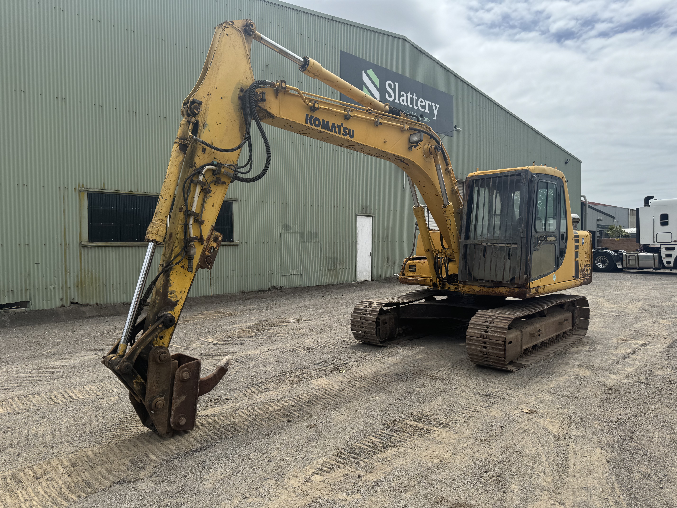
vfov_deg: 56.8
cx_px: 338
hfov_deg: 71.6
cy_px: 254
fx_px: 469
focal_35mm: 24
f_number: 1.78
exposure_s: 1/5348
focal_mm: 6.76
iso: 80
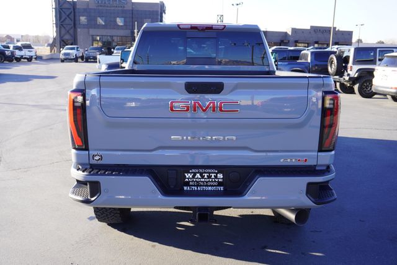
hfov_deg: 53.1
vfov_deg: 36.9
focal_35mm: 36
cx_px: 198
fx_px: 397
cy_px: 132
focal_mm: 24
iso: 100
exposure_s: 1/80
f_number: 5.6
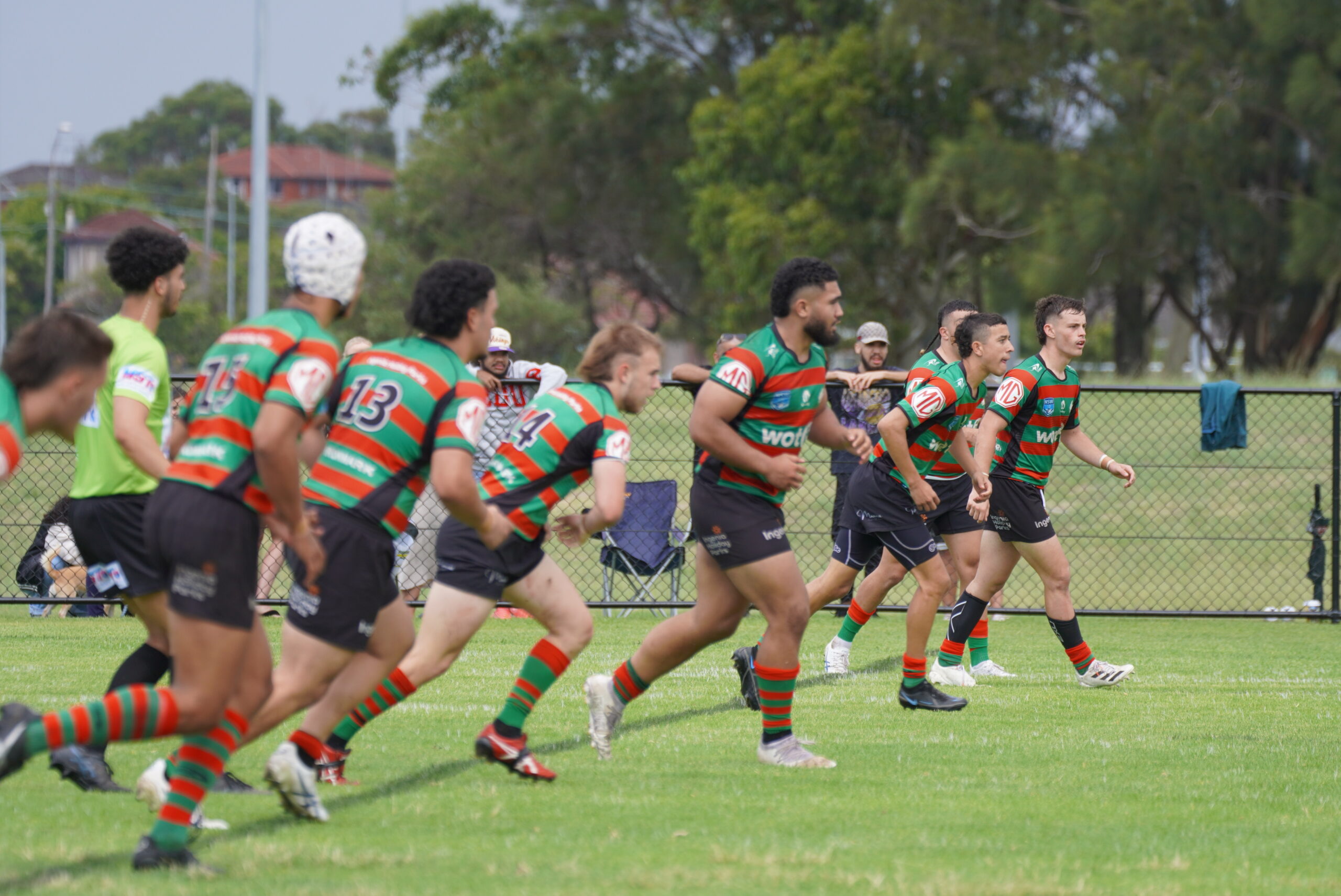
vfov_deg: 3.2
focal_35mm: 436
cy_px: 448
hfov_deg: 4.7
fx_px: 16268
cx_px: 670
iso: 200
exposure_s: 1/500
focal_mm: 291
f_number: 5.6
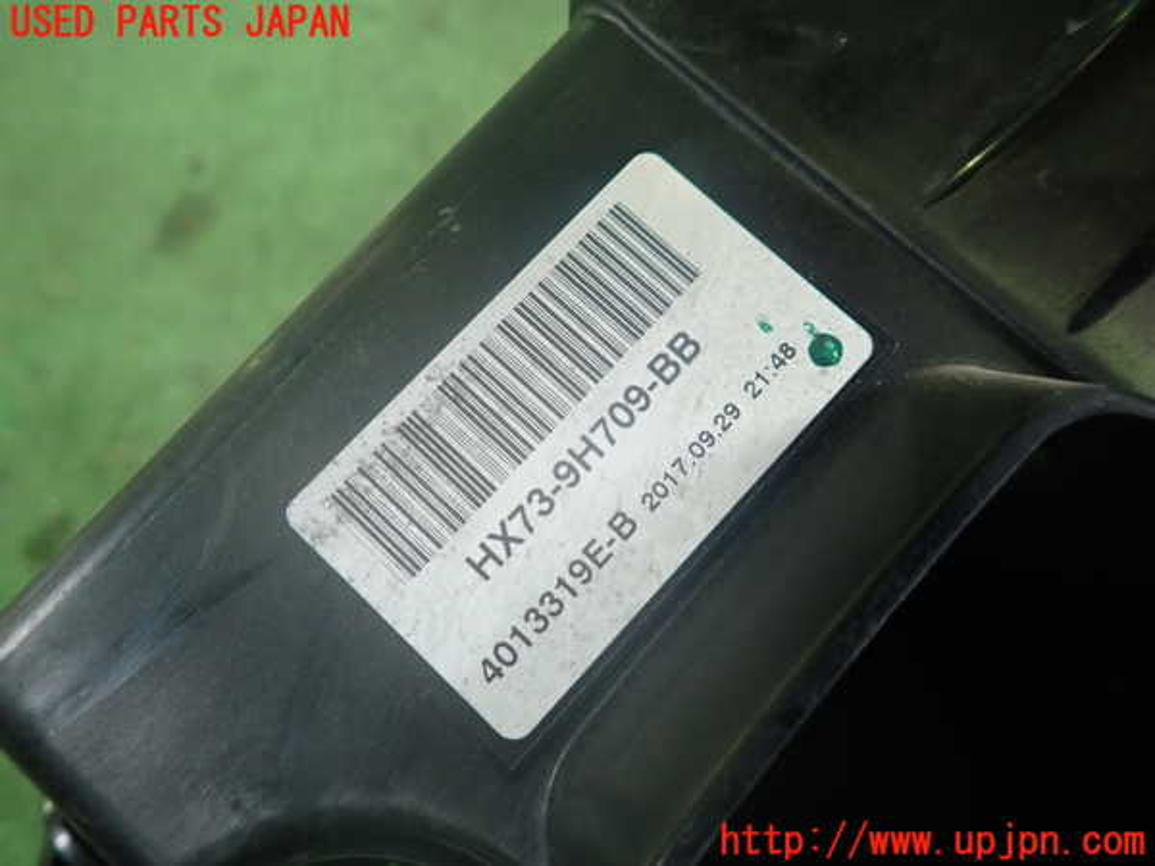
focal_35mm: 25
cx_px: 578
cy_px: 433
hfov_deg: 69.4
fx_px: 834
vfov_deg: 54.9
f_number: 2
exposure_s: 1/30
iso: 320
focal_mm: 4.5
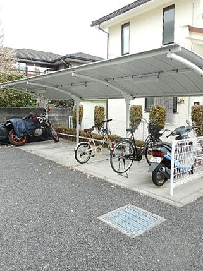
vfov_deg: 63.4
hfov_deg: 49.7
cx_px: 101
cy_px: 124
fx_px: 219
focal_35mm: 28
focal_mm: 4.5
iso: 80
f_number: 3.7
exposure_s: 1/50
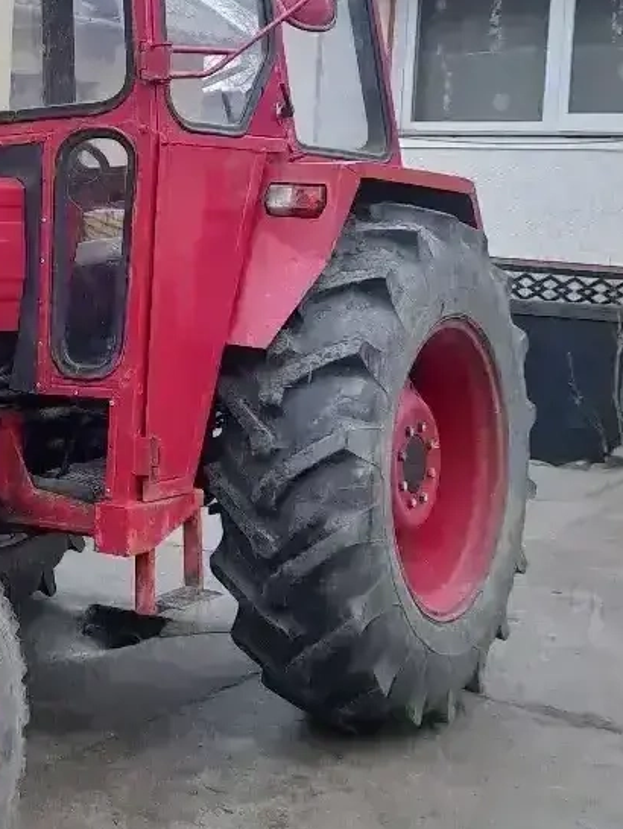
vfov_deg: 31.5
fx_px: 1463
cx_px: -112
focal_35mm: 61
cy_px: 289
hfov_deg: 22.3
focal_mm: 4.6
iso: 64
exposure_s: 1/50
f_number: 2
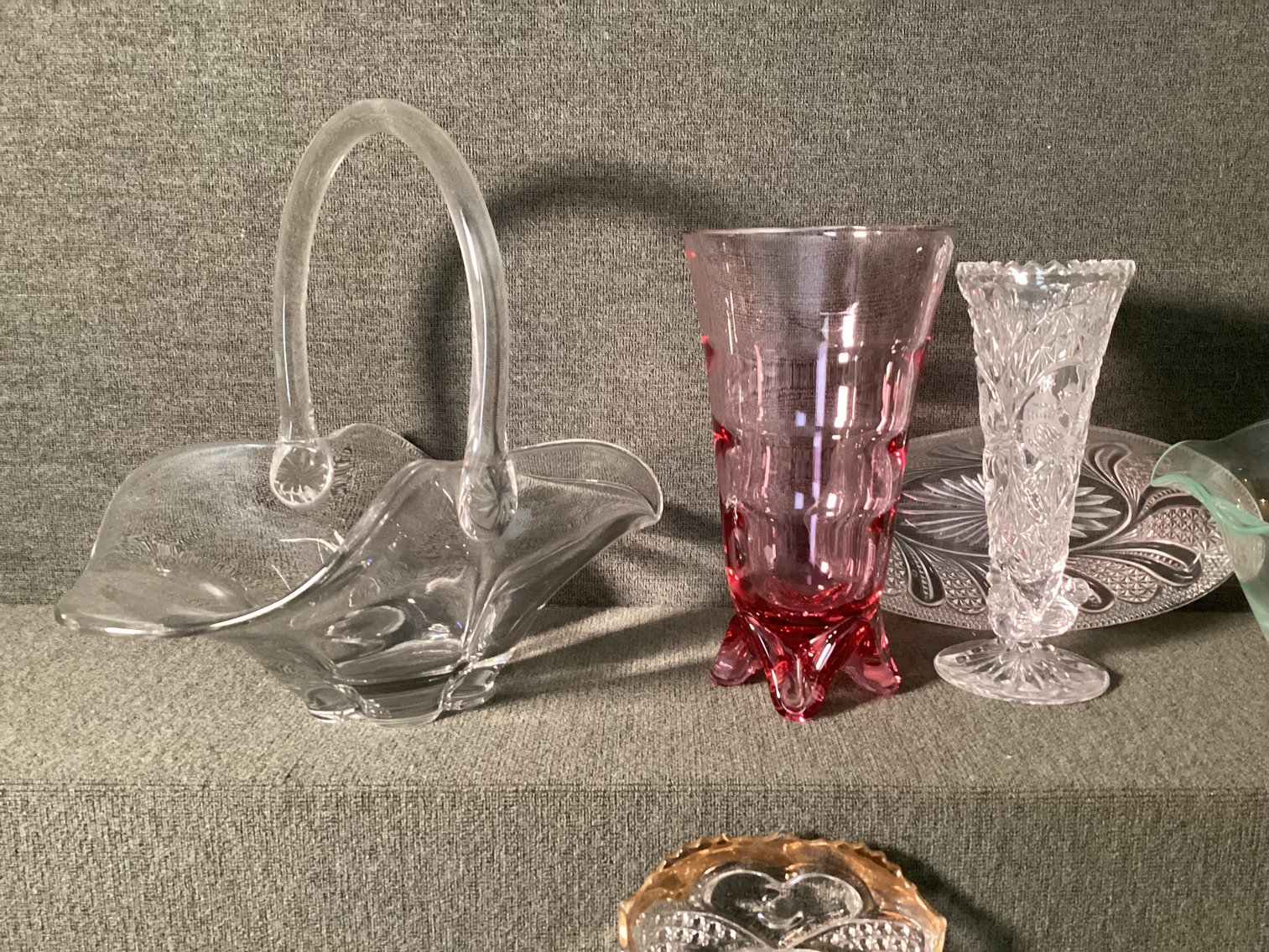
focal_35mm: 31
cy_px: 476
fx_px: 1137
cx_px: 634
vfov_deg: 45.4
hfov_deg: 58.3
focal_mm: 3.3
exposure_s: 1/30
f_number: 2.4
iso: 320
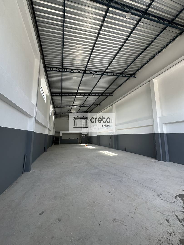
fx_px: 99
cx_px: 92
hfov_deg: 85.7
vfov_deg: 102.1
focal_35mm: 14
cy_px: 122
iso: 40
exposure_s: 1/118
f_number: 2.2
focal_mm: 2.22
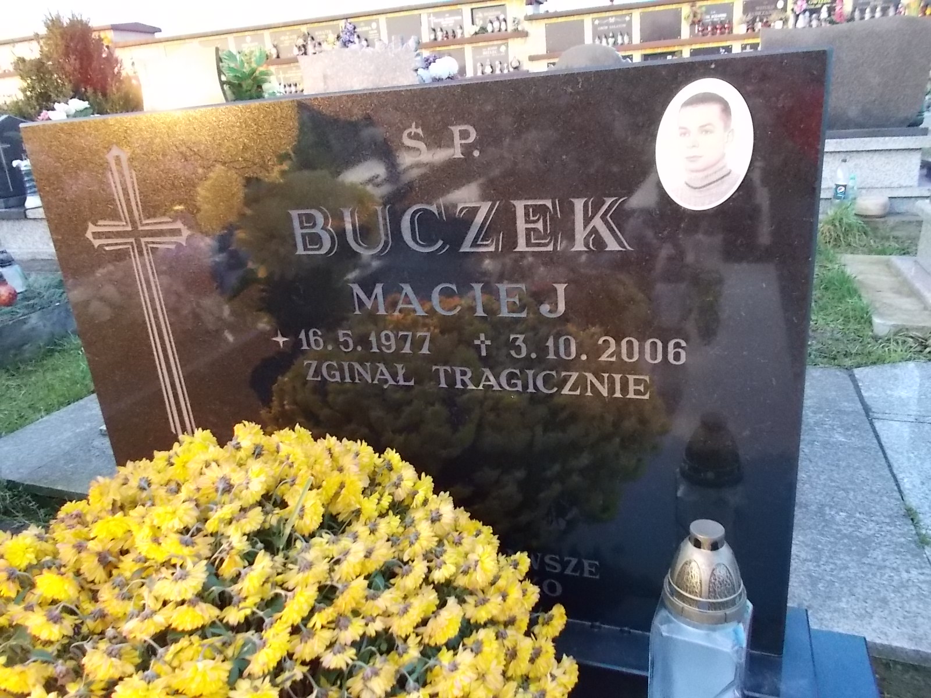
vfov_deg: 53.1
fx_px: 699
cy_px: 349
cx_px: 466
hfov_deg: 67.3
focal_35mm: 26
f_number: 3.2
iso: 400
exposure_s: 1/80
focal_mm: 4.6
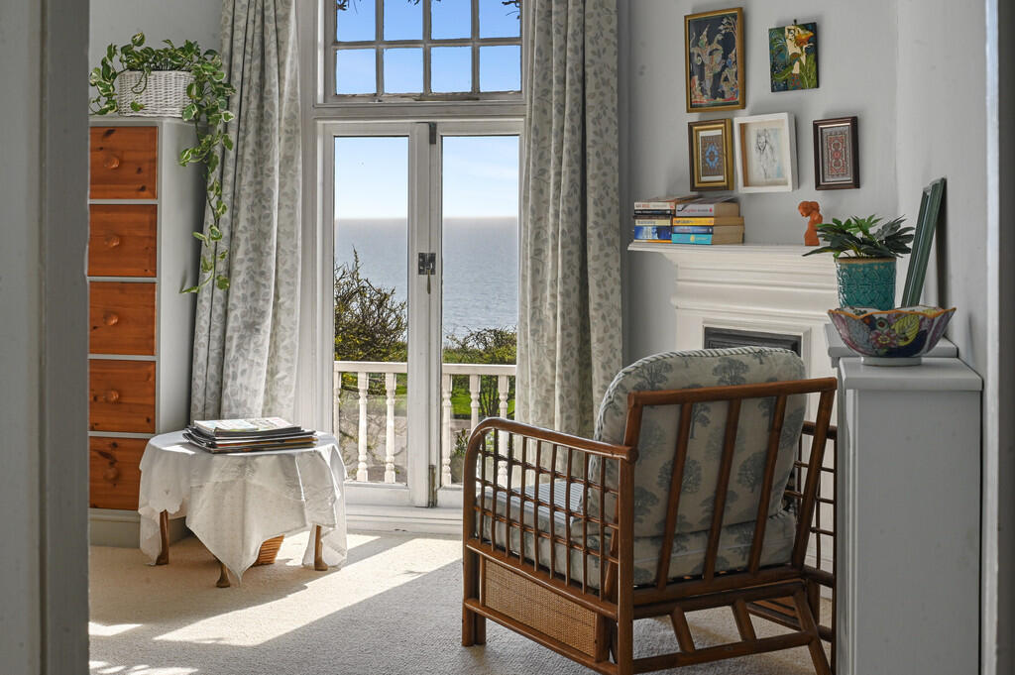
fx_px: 1409
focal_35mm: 50
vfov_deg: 26.9
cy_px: 338
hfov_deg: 39.6
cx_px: 508
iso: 400
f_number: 14
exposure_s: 1/25
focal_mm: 50
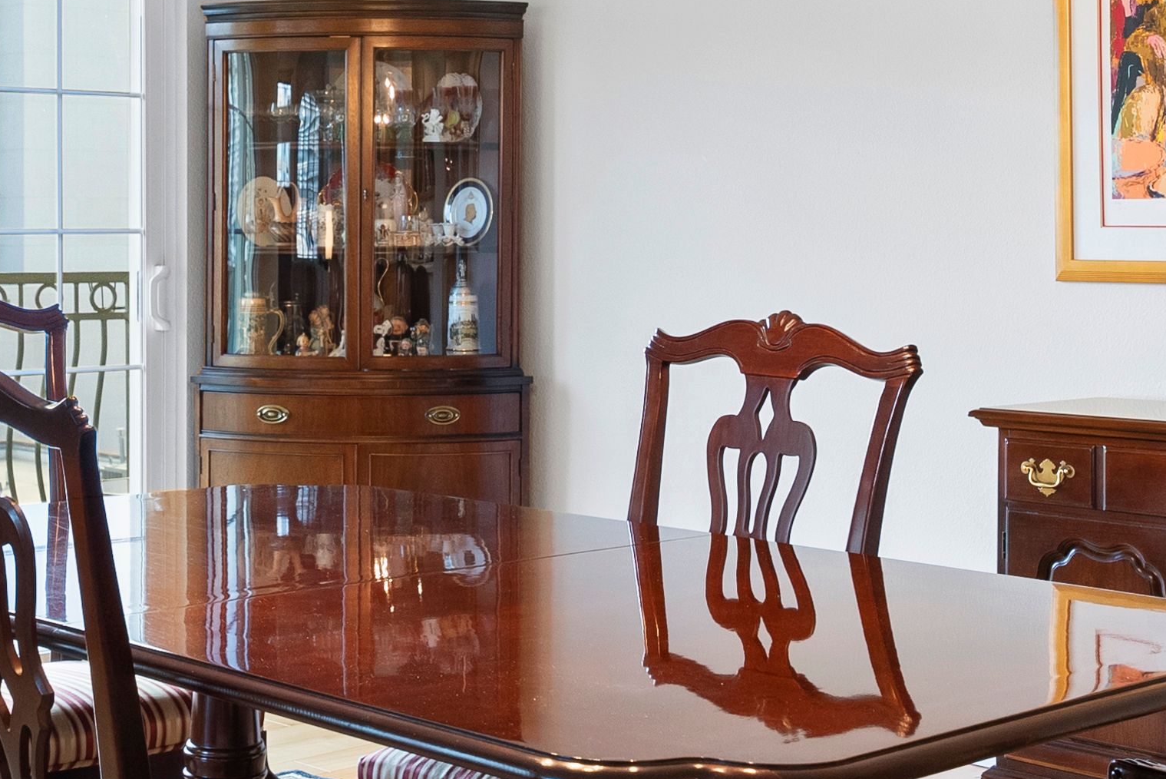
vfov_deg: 20.2
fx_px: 2171
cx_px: 369
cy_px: 228
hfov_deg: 29.8
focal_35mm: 67
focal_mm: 24
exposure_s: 1/8
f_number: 8
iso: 1000
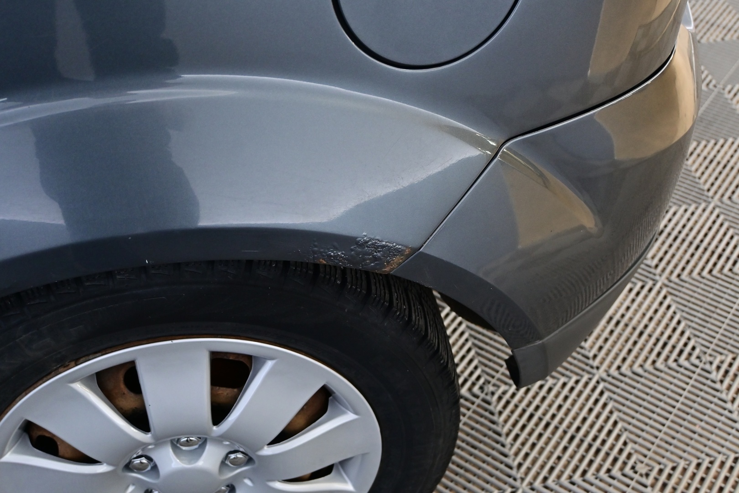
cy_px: 246
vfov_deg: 29.4
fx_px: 939
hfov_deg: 43.0
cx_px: 370
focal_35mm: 46
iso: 900
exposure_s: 1/25
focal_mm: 30.5
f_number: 4.8
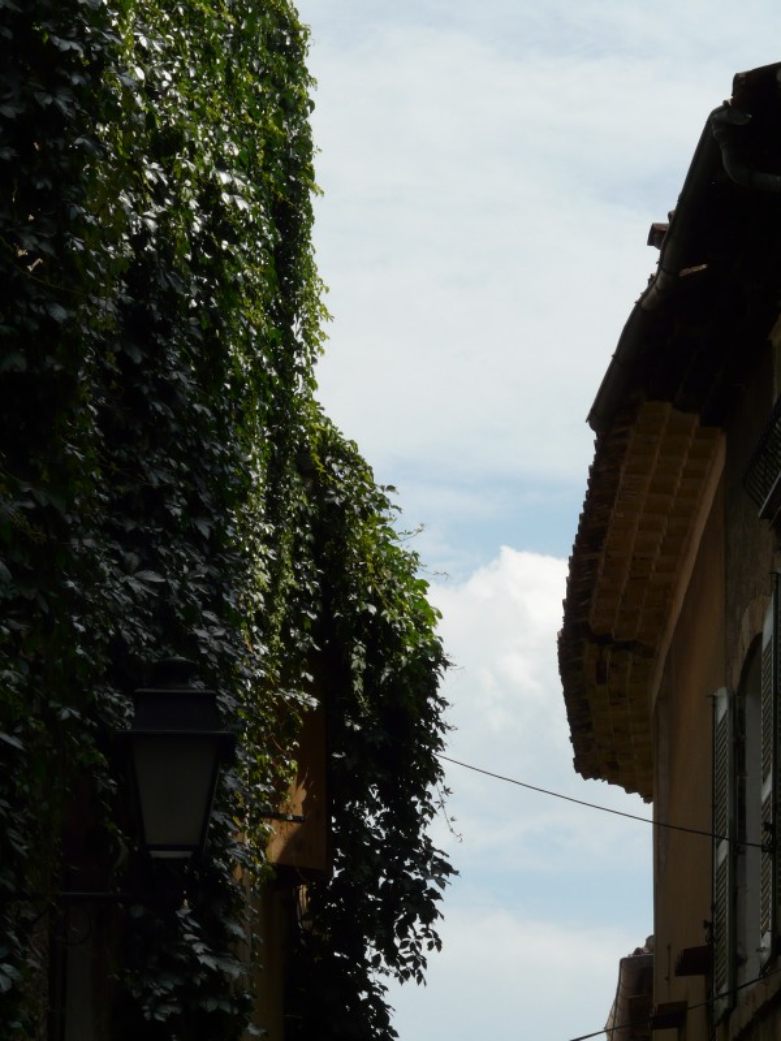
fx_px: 4633
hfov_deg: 9.6
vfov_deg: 12.8
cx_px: 390
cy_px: 520
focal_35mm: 154
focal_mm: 25.3
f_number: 7.1
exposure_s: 1/500
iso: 100
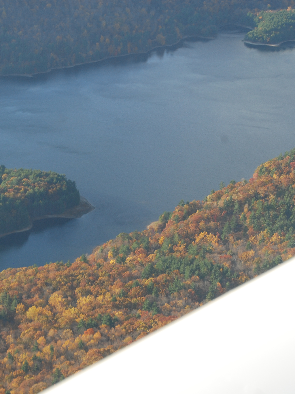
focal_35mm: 120
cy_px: 198
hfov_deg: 12.3
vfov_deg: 16.5
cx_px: 73
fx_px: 1361
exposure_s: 1/125
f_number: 9
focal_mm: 55
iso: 200
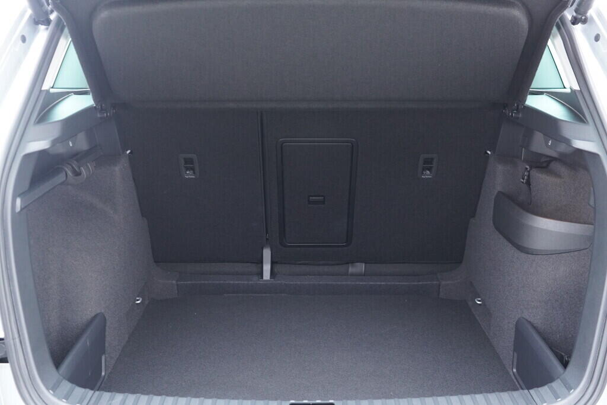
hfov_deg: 53.1
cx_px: 304
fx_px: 607
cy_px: 202
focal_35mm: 36
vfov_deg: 36.9
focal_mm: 24
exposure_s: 1/40
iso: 1250
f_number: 2.8
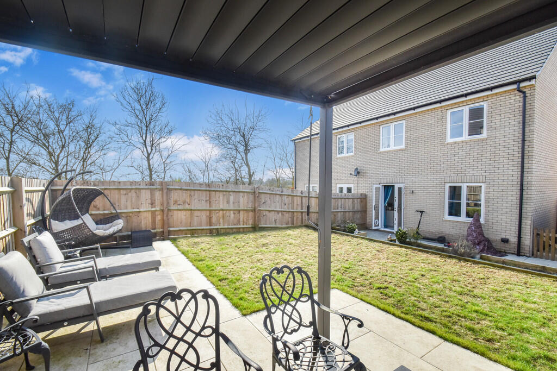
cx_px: 278
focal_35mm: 15
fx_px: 232
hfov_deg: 100.4
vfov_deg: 77.3
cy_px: 186
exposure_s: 1/800
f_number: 9
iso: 400
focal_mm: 10
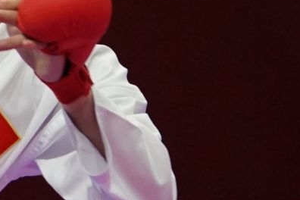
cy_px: 116
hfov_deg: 1.2
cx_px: -373
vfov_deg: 0.8
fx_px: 13757
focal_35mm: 1651
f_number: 4
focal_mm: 242
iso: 2500
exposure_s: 1/1000
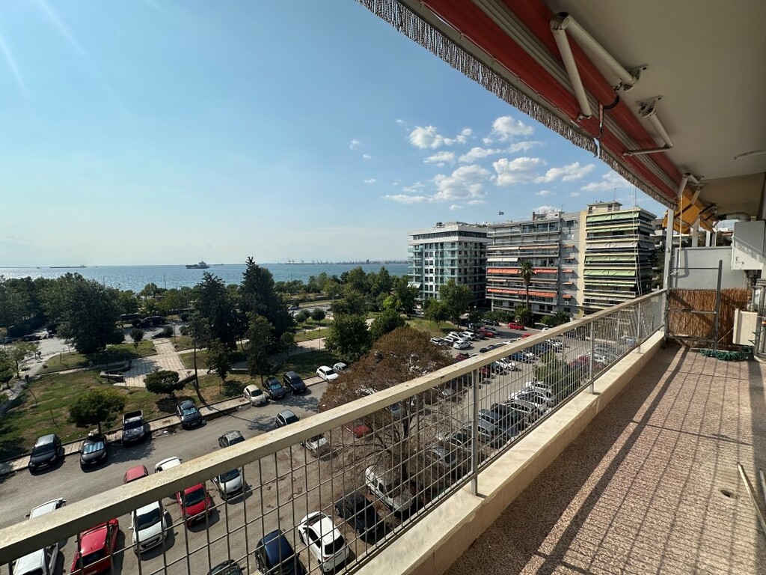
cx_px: 383
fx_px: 310
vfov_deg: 85.7
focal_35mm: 14
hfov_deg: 102.1
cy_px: 288
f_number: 2.2
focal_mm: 2.22
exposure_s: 1/3509
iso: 50
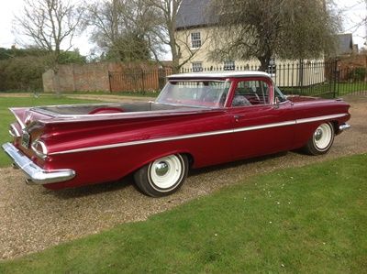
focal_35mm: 35
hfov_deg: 52.7
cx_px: 184
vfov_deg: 40.6
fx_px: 371
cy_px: 137
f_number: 2.4
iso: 50
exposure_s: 1/496
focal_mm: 4.28
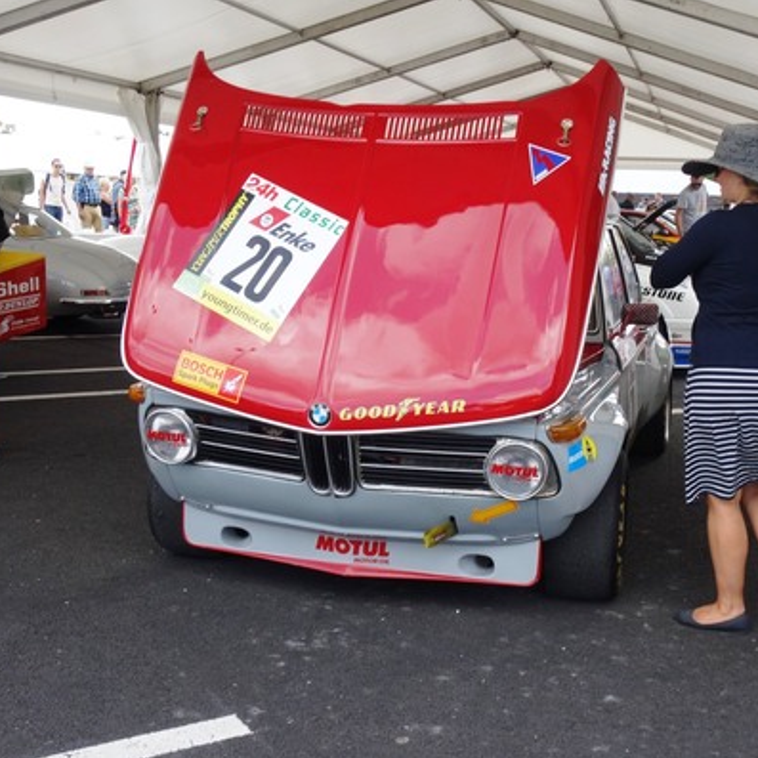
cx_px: 460
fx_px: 1115
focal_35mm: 45
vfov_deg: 37.6
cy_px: 380
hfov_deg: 37.4
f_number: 5.6
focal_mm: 13.09
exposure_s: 1/200
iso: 250
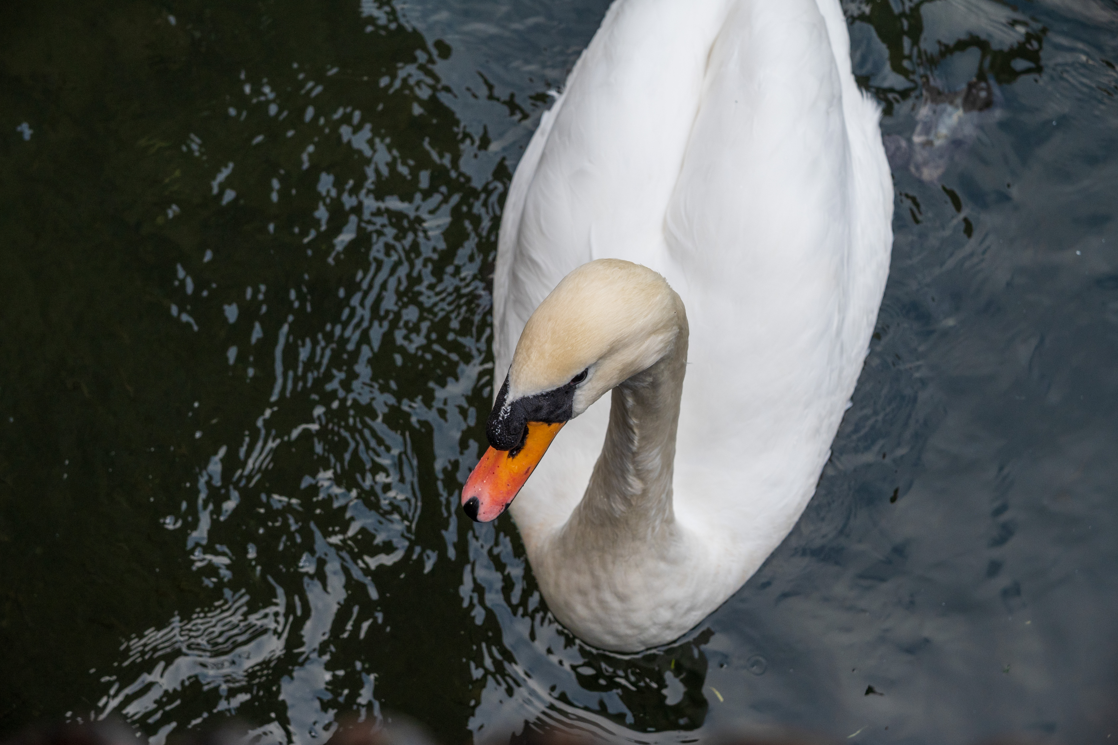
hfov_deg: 27.0
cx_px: 559
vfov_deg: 18.2
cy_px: 372
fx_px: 2329
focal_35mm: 75
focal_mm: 50
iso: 200
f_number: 5.6
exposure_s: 1/400
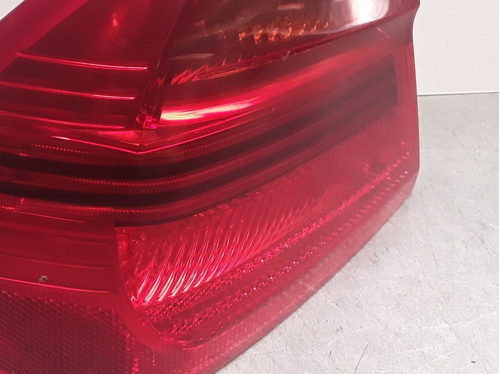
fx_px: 721
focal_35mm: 50
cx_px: 161
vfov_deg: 28.8
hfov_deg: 37.7
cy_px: 110
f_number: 1.9
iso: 100
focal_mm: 2.91
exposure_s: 1/100
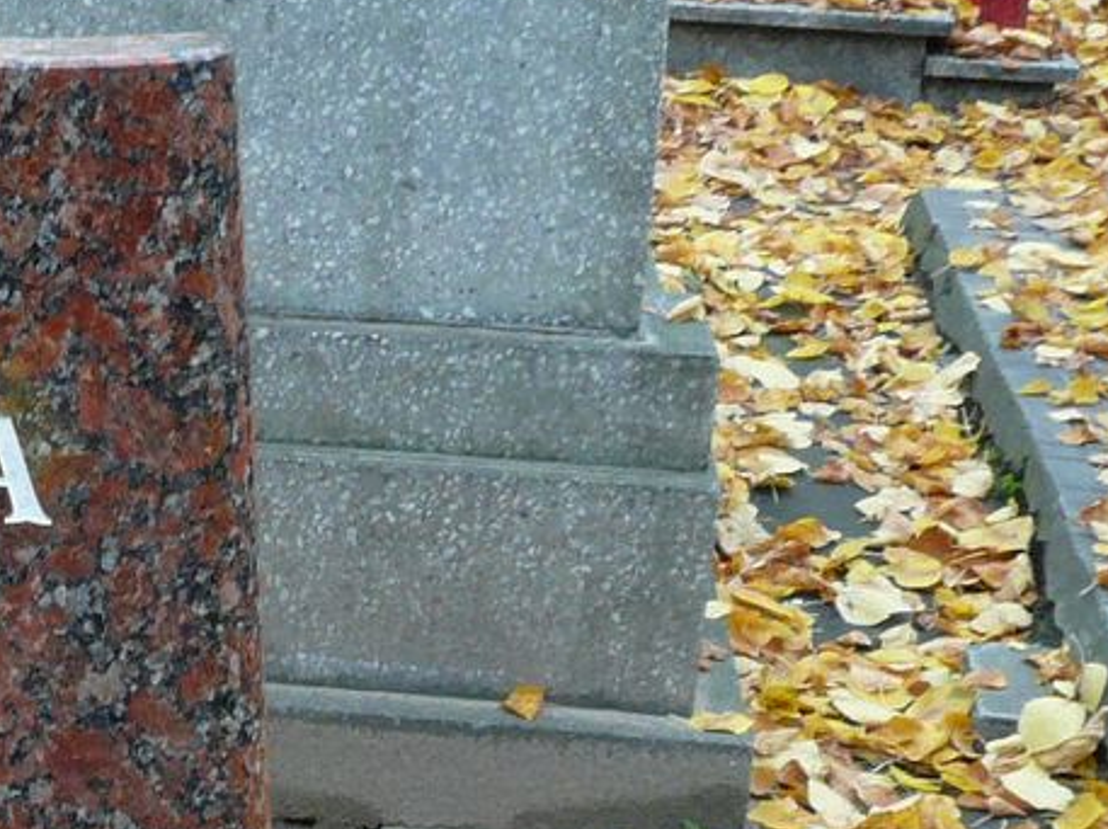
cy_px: 745
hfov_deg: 20.2
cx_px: -148
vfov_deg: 15.8
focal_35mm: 92
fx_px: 2942
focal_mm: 4.6
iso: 100
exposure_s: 1/30
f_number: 2.8
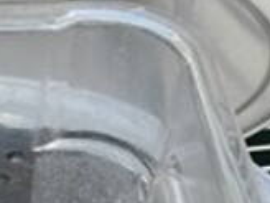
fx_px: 757
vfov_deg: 14.4
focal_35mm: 97
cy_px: 282
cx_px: -117
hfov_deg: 18.3
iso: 50
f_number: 2.4
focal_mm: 4.3
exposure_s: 1/396
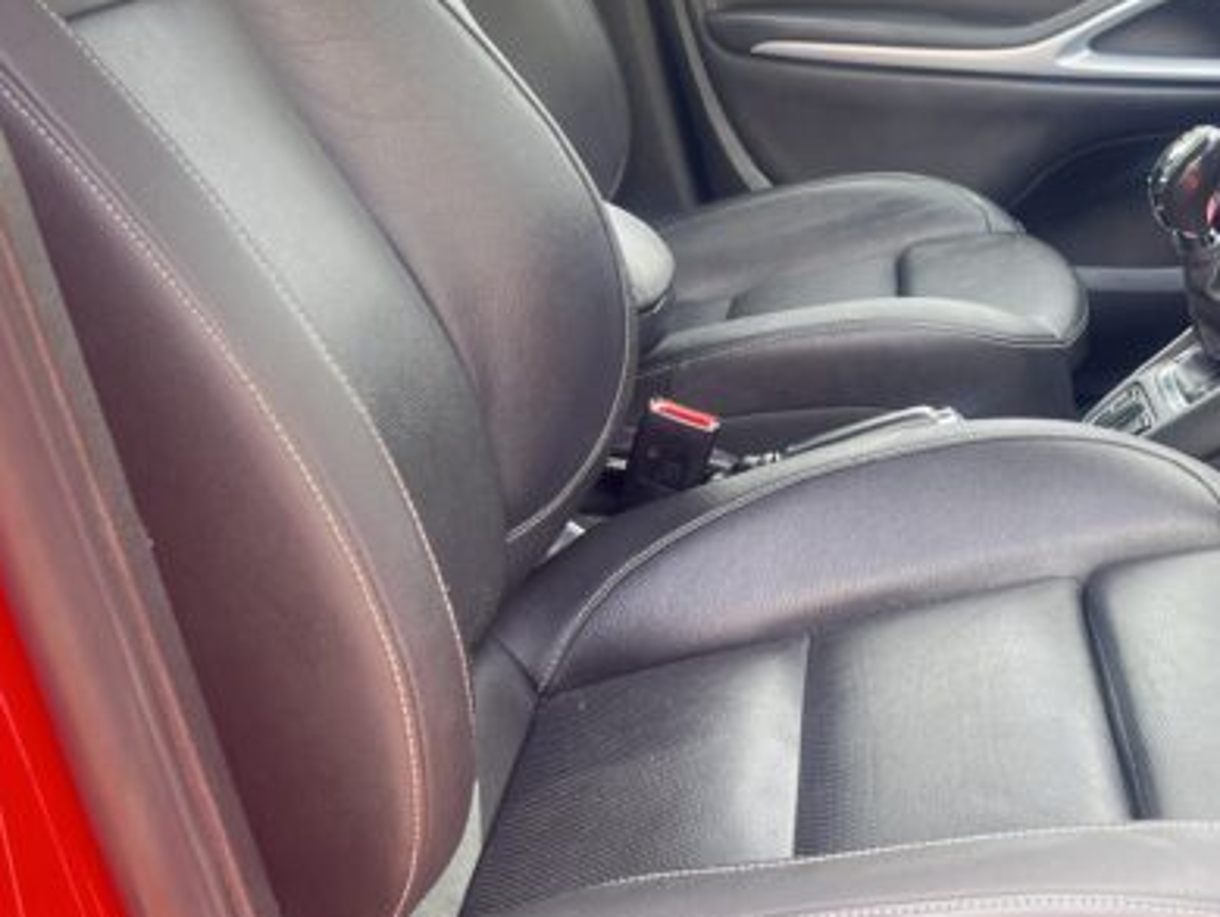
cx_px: 920
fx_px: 1869
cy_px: 221
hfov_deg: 35.3
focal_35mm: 53
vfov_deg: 27.2
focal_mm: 5.7
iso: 100
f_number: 1.5
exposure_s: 1/121
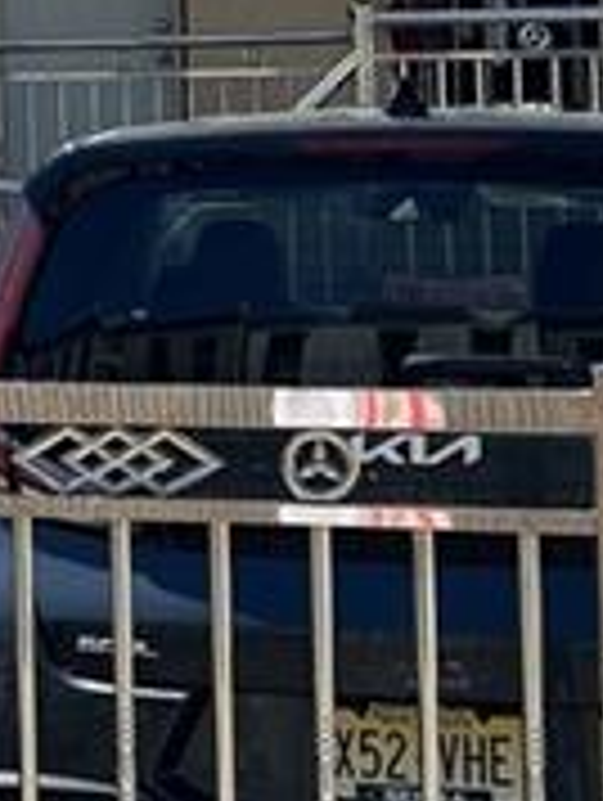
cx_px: -302
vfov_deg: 17.2
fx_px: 2595
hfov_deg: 12.6
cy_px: 14
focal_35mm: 112
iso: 50
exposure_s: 1/2571
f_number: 1.5
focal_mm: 5.7
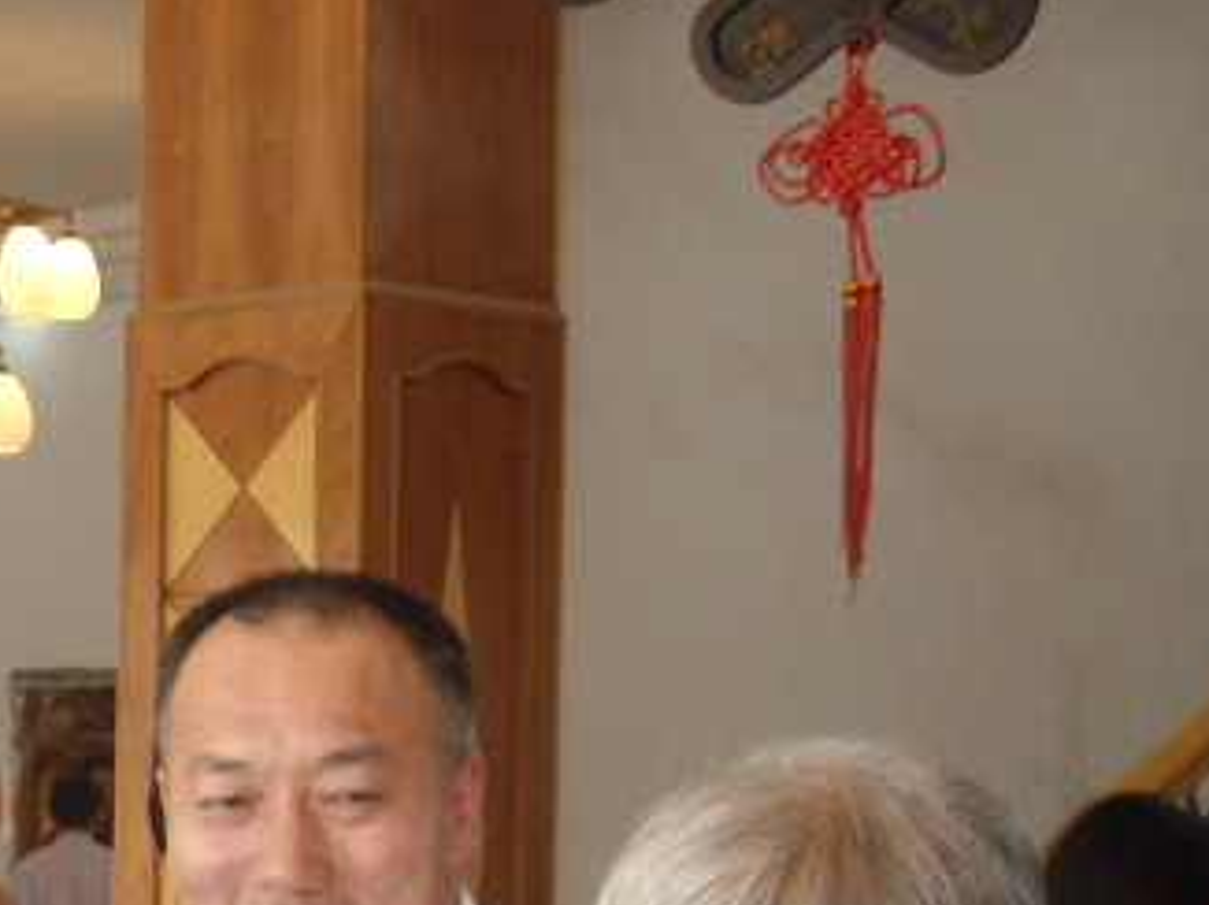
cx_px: -478
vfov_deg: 12.8
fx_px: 3839
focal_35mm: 110
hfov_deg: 16.6
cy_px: 1291
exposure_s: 1/60
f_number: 2.8
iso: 147
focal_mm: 5.7
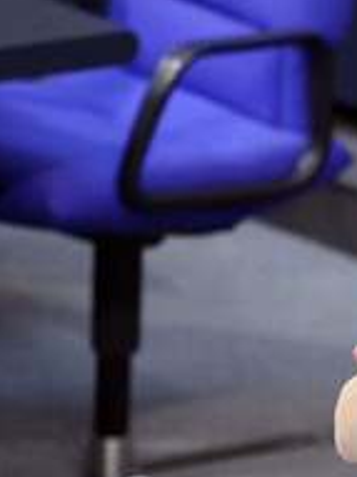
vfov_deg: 2.2
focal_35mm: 885
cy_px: 355
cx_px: 476
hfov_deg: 1.7
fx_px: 12183
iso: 8000
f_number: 5.6
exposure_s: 1/400
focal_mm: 390
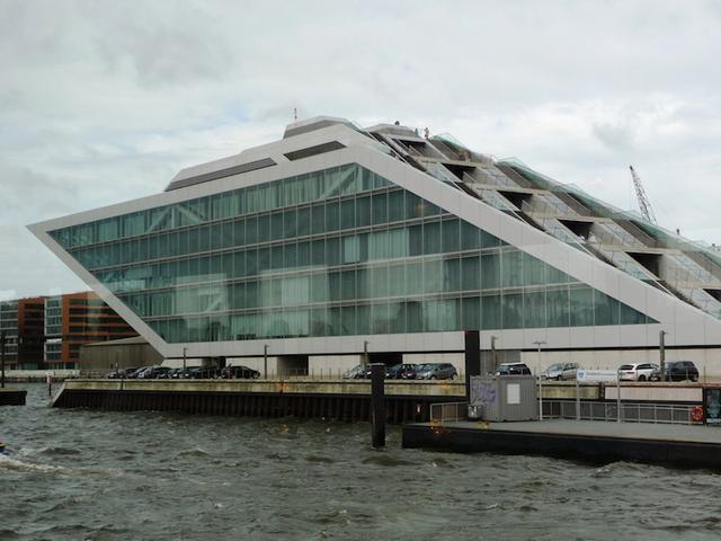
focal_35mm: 62
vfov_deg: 23.7
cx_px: 360
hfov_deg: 31.2
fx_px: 1291
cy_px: 270
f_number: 4.5
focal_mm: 10.5
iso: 100
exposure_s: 1/320
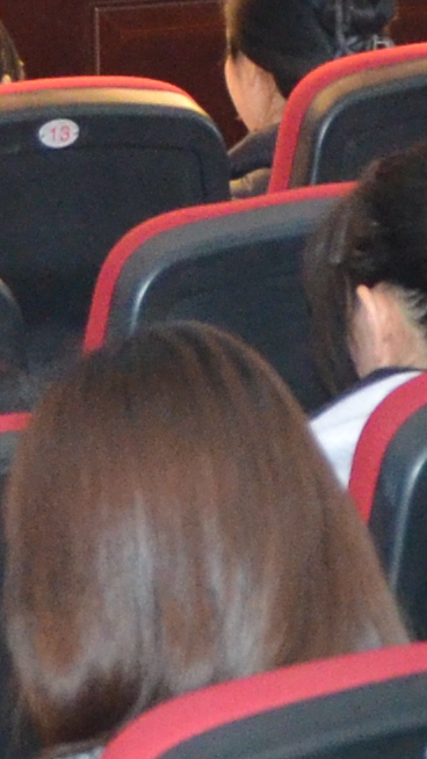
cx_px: 569
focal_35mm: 307
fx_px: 6178
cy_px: -58
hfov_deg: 3.9
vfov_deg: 7.0
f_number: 4
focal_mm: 26
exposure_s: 1/60
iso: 1600
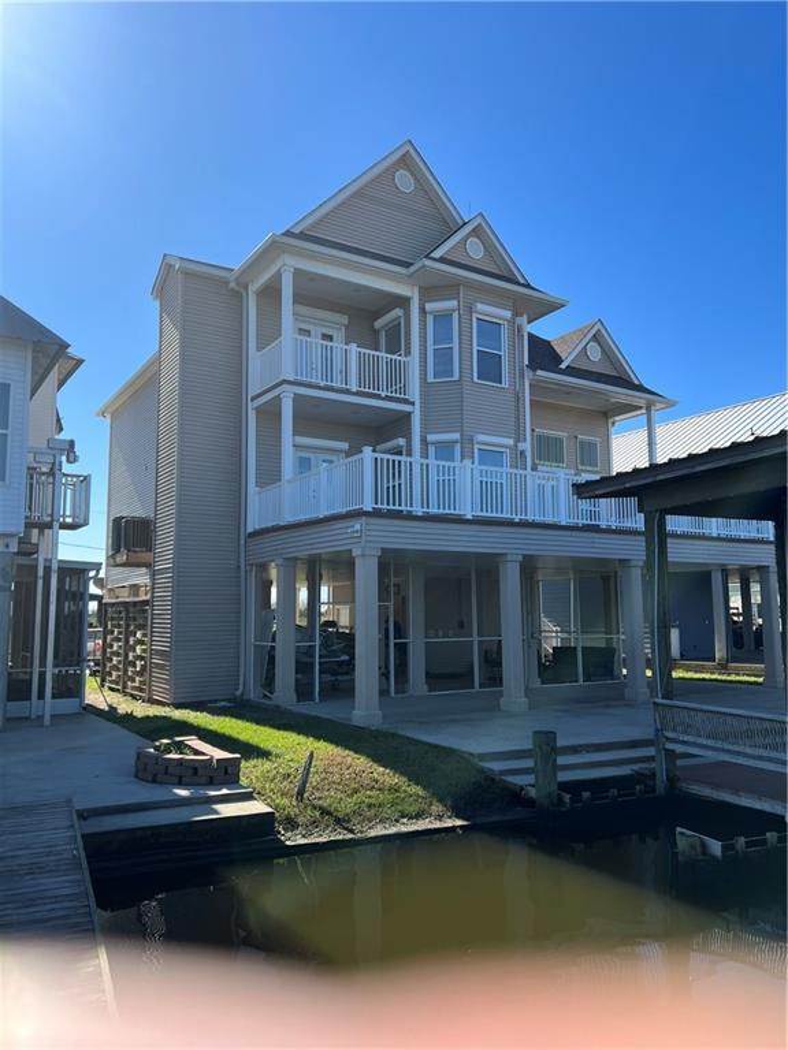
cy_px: 525
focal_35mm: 26
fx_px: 789
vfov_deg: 67.3
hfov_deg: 53.1
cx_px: 394
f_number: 1.5
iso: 50
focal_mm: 5.7
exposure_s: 1/2994
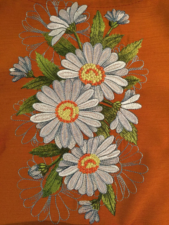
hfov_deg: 48.2
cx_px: 84
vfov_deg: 61.7
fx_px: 189
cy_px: 112
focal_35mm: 29
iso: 50
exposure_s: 1/17
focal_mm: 4.15
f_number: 2.2
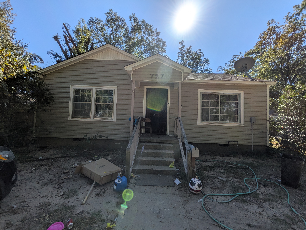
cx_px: 153
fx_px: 124
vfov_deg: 85.7
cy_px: 115
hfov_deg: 102.1
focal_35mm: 14
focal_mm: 1.85
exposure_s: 1/3205
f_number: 2.2
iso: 49
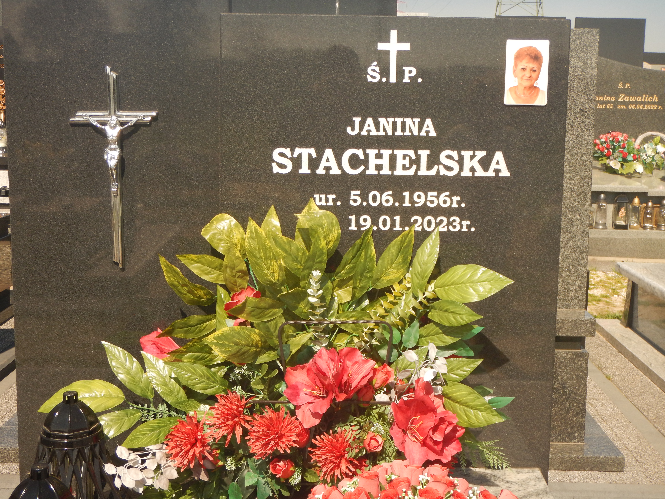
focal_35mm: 52
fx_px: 999
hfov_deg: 36.8
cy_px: 250
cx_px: 332
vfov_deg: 28.0
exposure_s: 1/640
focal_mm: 9.2
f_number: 4.3
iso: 125
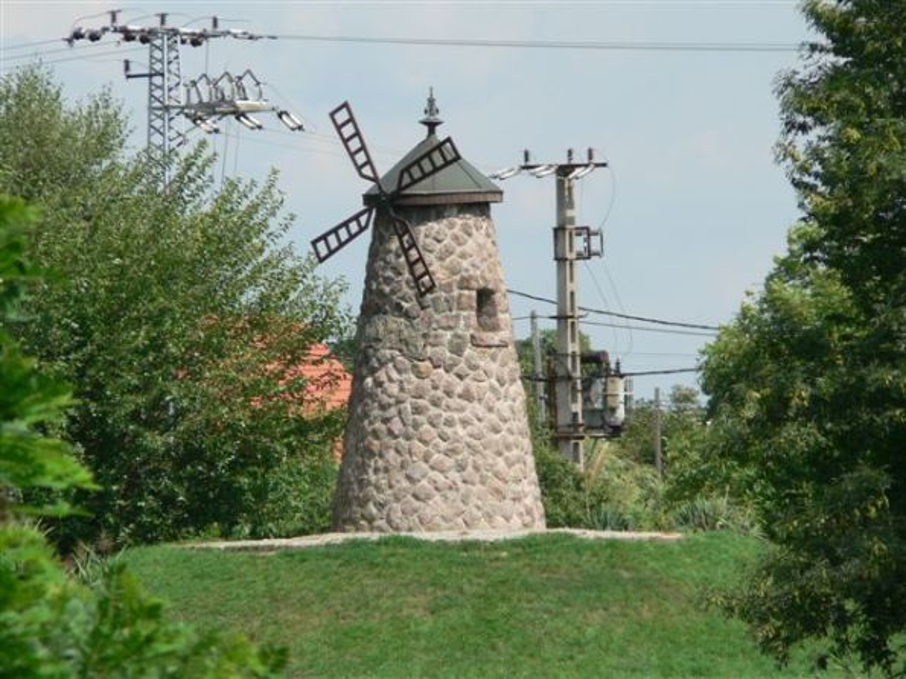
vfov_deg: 3.4
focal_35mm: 432
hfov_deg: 4.6
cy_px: 340
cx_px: 453
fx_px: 11304
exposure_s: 1/320
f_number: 5
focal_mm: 72
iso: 80
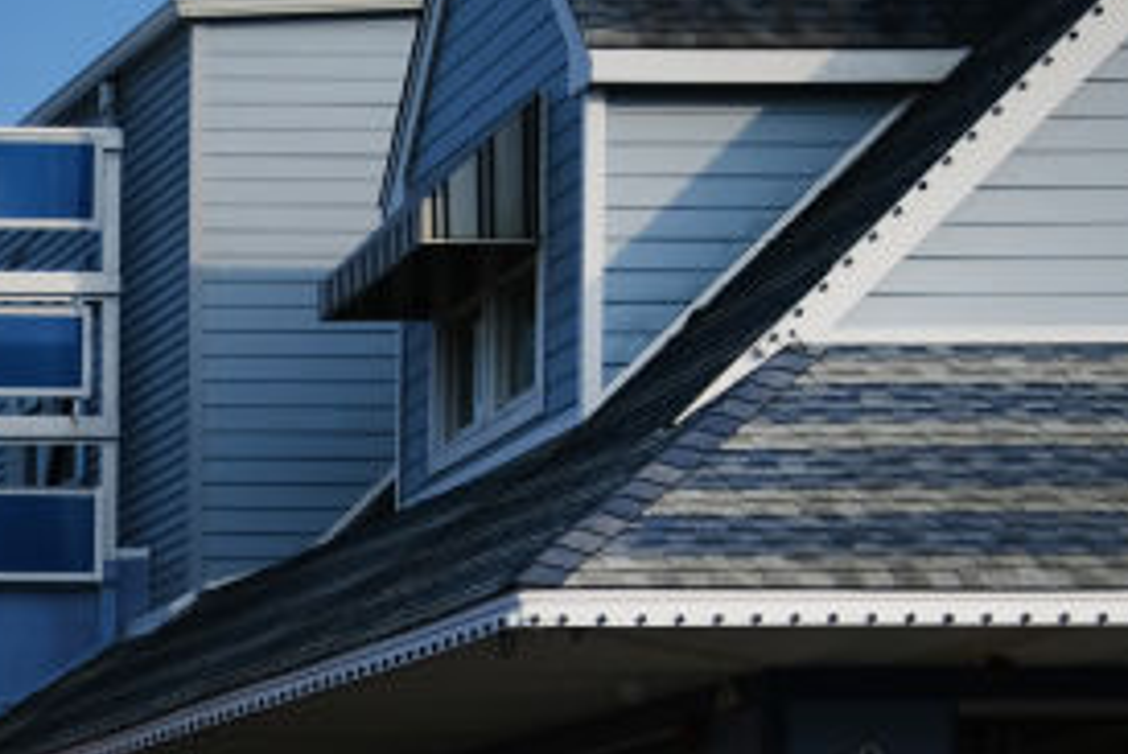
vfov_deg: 8.8
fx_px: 4796
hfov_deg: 12.4
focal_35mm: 153
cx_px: -786
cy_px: 1044
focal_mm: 27.4
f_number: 2.8
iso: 160
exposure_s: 1/3200
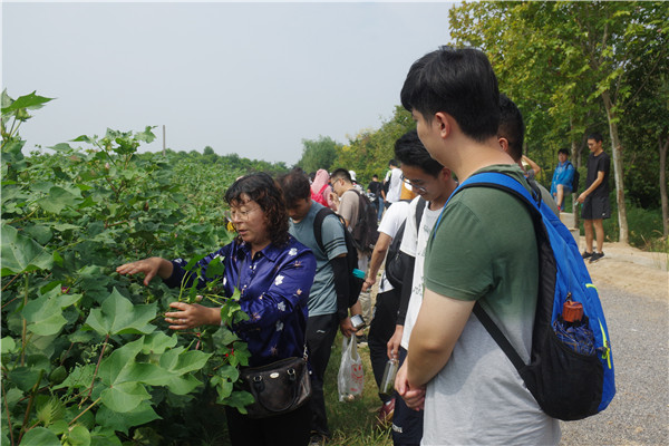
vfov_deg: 38.9
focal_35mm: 34
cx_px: 334
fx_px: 632
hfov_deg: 55.8
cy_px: 223
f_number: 10
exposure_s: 1/640
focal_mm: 23
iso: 500
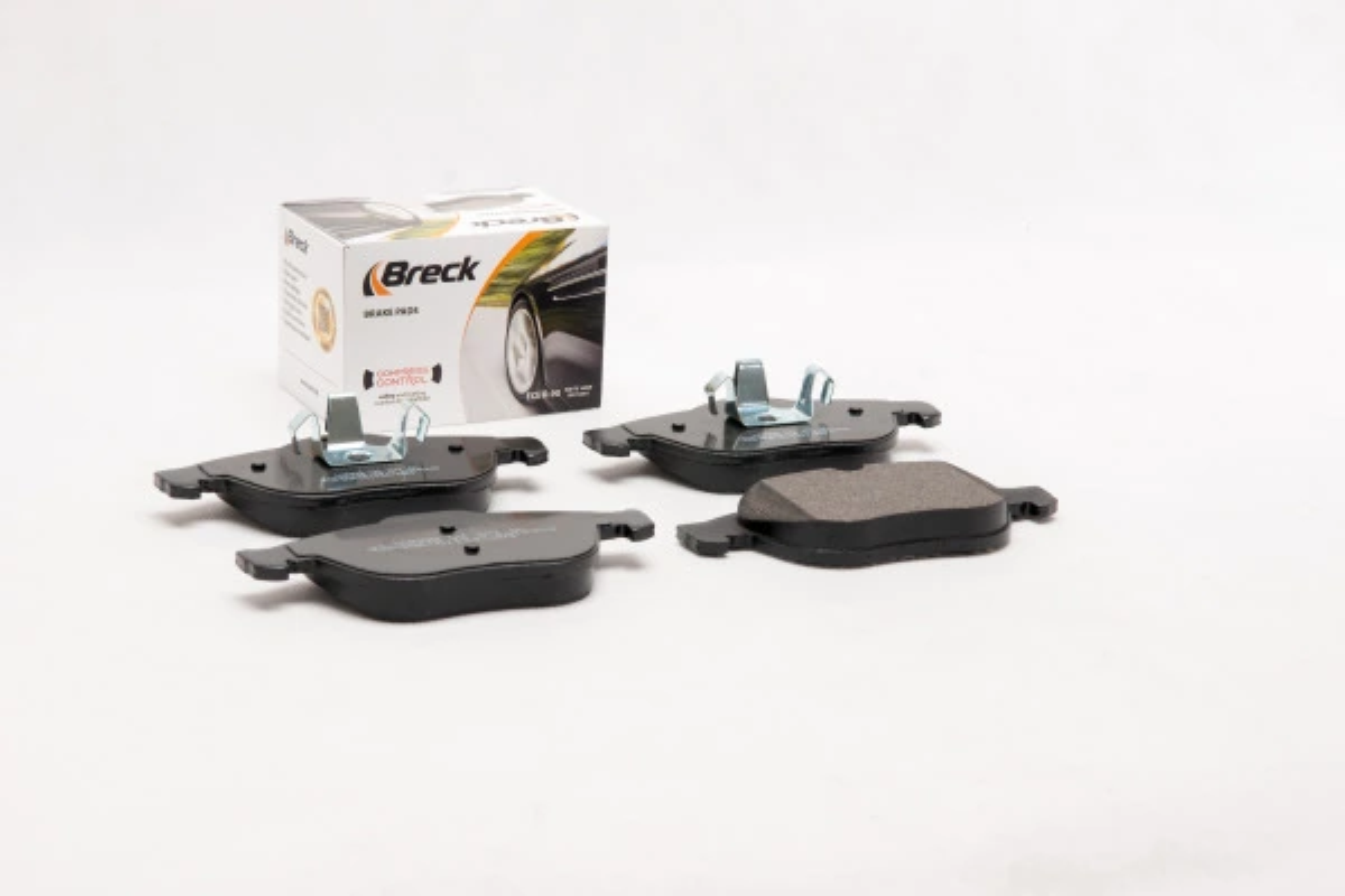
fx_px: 3362
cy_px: 448
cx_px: 672
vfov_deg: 15.2
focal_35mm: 90
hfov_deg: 22.6
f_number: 13
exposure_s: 1/125
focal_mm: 60
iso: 100
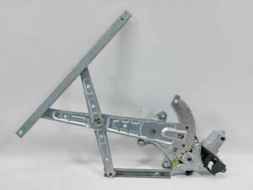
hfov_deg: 71.6
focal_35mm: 24
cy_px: 95
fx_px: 175
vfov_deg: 56.8
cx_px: 126
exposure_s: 1/50
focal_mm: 5.23
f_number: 1.8
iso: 100
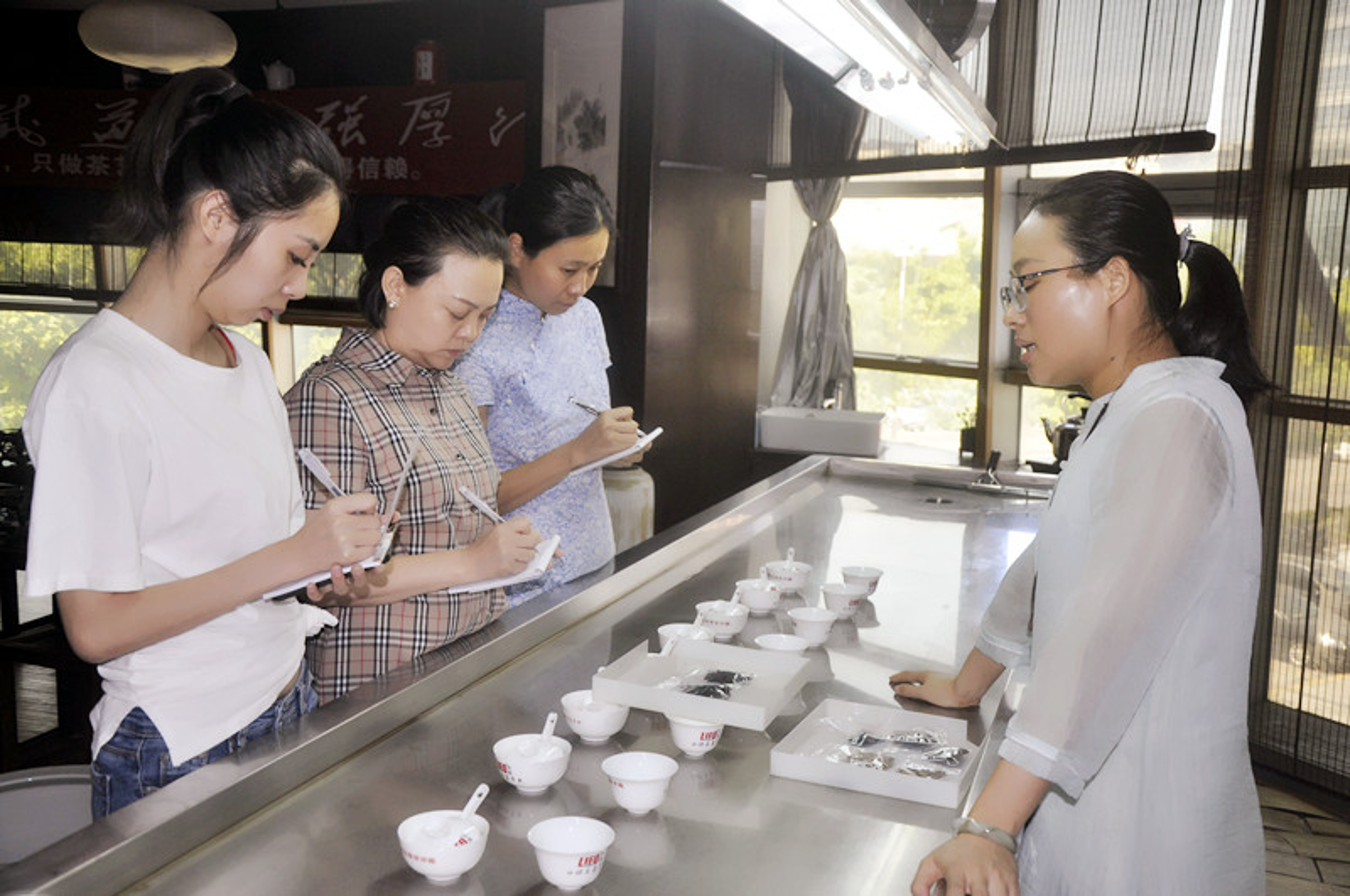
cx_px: 675
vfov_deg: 36.8
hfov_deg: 53.2
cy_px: 448
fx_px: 1348
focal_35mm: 36
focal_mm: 24
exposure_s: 1/125
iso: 400
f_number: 3.8
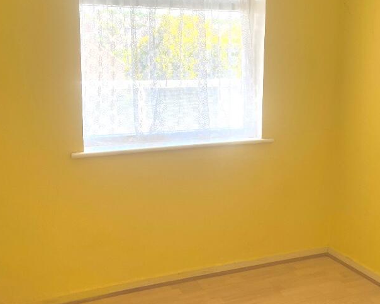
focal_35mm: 43
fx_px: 484
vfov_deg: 34.7
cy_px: 115
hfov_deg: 42.9
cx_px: 193
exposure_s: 1/209
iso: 40
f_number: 1.6
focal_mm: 5.1
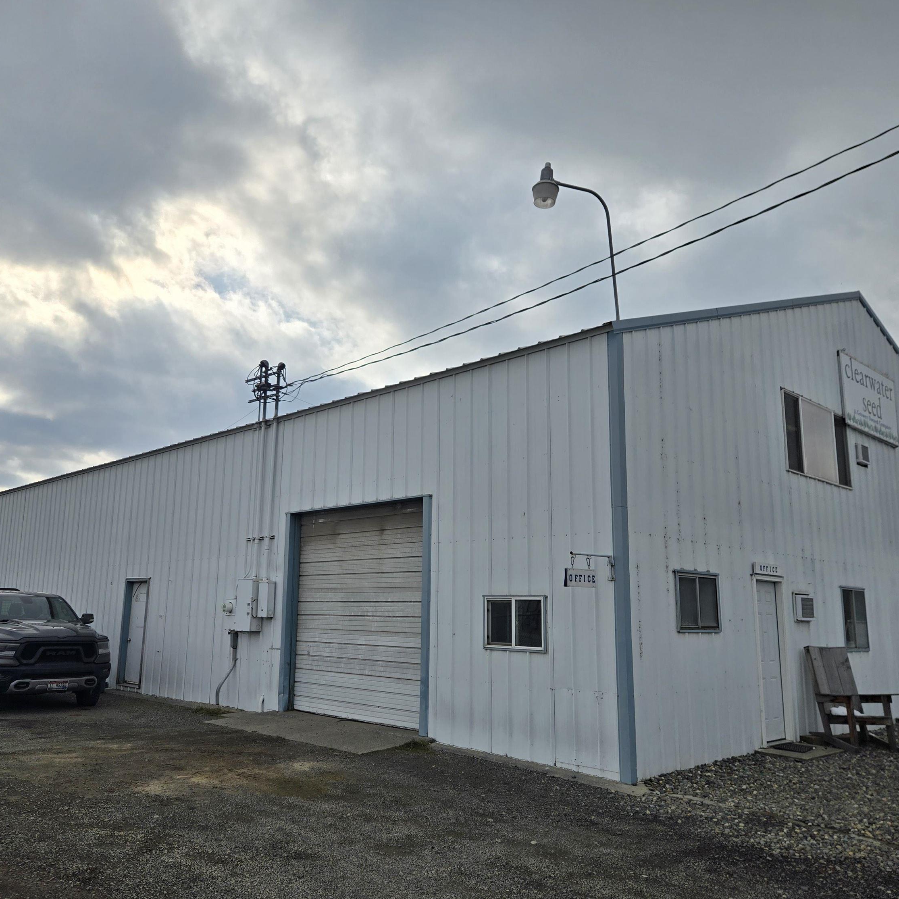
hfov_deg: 57.2
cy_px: 461
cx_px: 410
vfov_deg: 57.3
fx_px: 823
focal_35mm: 28
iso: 25
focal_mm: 5.4
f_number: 1.8
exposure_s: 1/6836
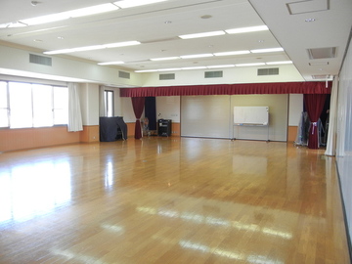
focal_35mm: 30
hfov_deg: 60.0
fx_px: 305
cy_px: 132
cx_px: 176
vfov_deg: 46.8
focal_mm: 5.4
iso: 237
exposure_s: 1/30
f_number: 3.5
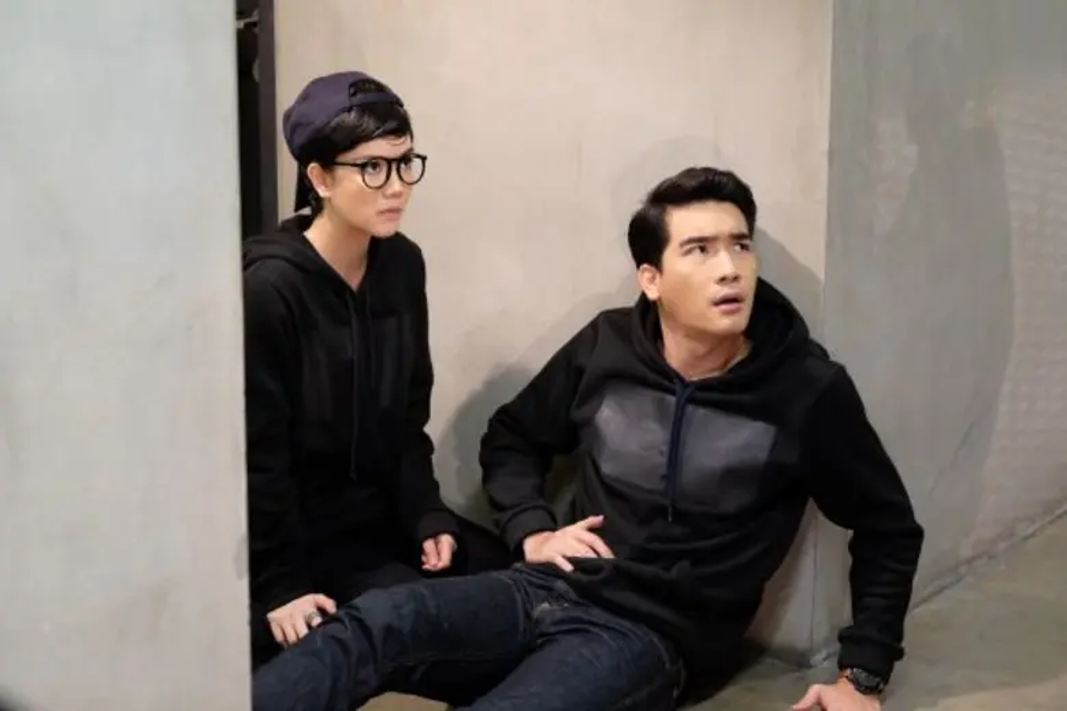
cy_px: 356
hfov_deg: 27.0
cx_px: 534
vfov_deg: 18.2
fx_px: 2223
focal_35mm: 75
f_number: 2.8
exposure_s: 1/125
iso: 2500
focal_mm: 50
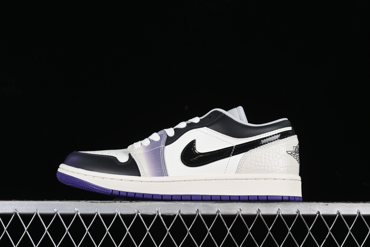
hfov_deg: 27.0
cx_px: 185
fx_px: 771
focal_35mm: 75
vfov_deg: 18.2
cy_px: 124
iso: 160
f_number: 8
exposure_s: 1/60
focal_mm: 50
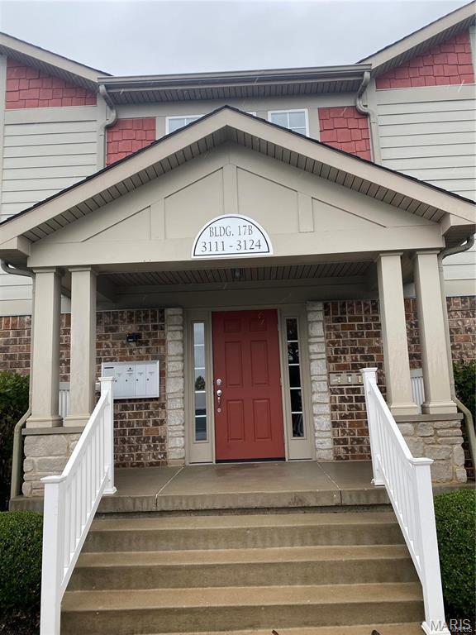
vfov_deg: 67.3
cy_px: 318
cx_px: 238
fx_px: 477
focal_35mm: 26
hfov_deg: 53.1
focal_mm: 4.25
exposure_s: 1/321
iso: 32
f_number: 1.8
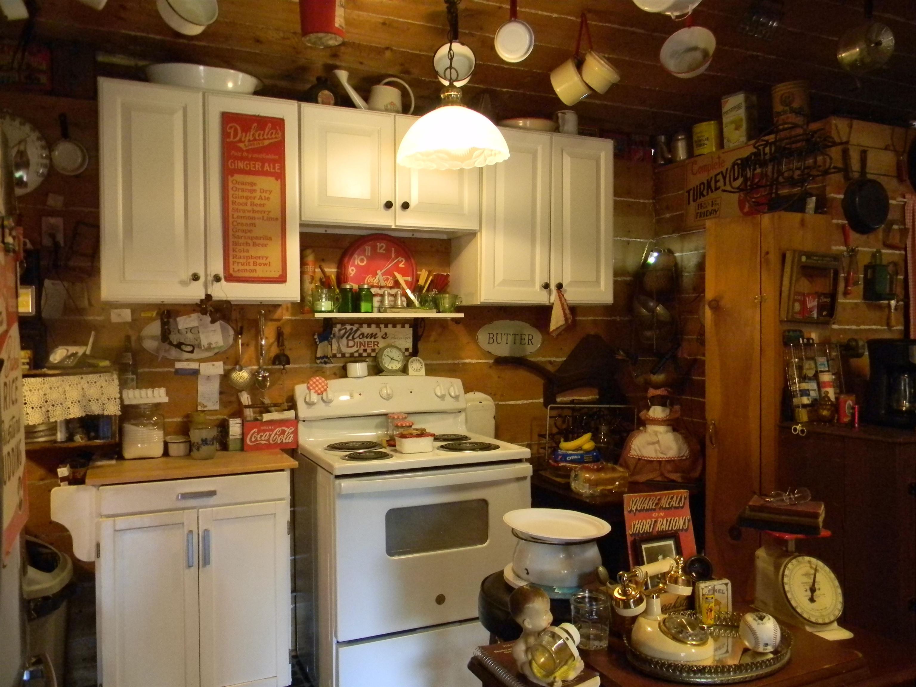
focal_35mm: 28
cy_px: 344
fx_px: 741
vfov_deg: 49.7
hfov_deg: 63.4
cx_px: 458
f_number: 3.5
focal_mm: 5
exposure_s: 1/34.8
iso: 665
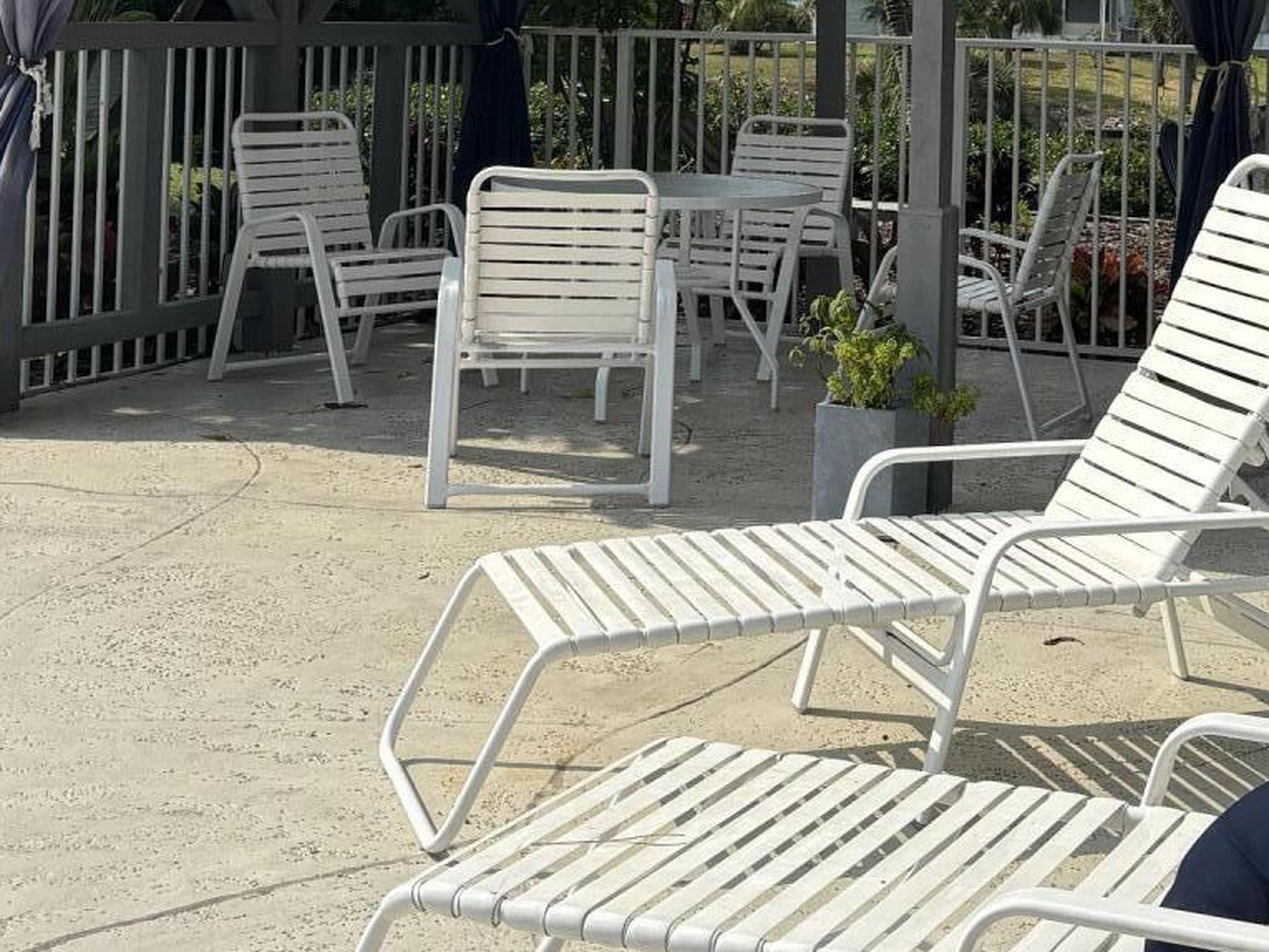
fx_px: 2493
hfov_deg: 27.8
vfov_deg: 21.0
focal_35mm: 68
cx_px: 1058
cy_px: 22
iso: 50
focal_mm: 5.96
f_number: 1.6
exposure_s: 1/4630
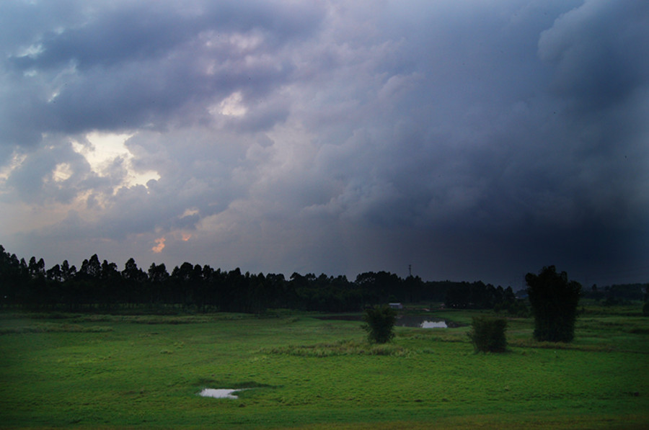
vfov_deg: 47.8
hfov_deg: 67.5
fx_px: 486
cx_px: 324
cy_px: 215
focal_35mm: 27
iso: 500
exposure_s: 1/60
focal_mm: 18
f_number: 4
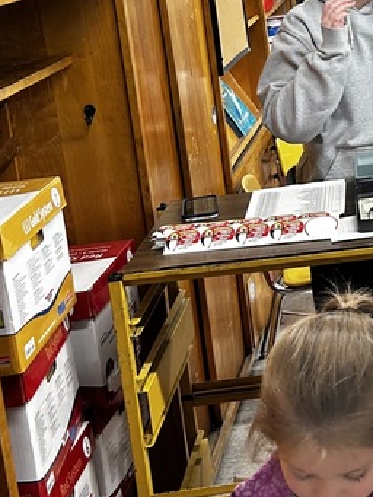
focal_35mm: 78
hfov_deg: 17.6
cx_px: 497
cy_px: 90
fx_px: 1120
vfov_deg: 24.6
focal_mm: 5.7
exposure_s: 1/120
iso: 100
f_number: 1.5
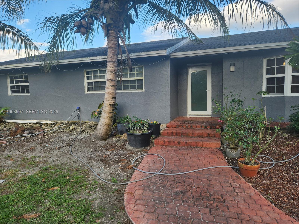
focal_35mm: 23
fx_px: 199
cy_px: 112
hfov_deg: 73.9
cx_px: 150
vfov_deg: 58.9
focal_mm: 5.4
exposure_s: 1/237
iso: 20
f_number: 1.8
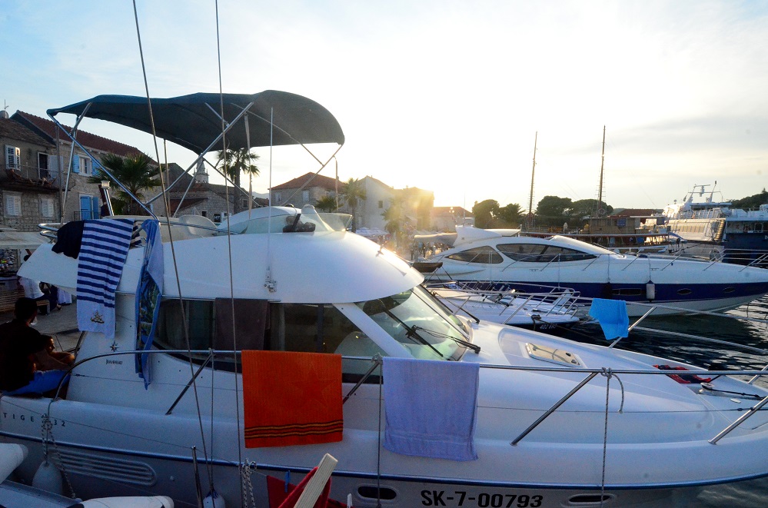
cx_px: 384
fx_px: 383
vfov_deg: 67.1
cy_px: 254
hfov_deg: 90.1
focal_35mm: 18
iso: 5000
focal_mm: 12
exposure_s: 1/800
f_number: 14
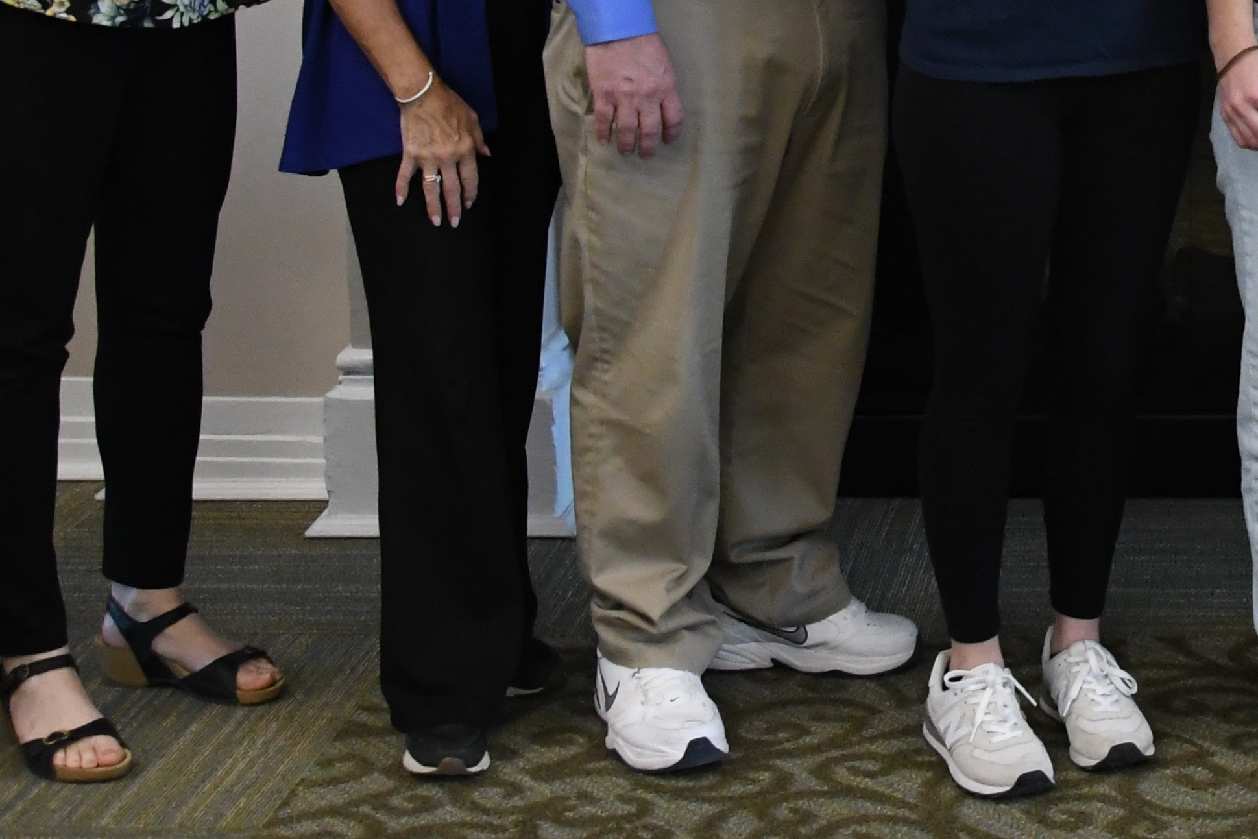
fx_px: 3160
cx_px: 1423
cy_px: 2
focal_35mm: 90
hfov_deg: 21.3
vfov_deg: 14.9
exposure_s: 1/160
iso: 3200
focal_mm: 21
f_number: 6.3
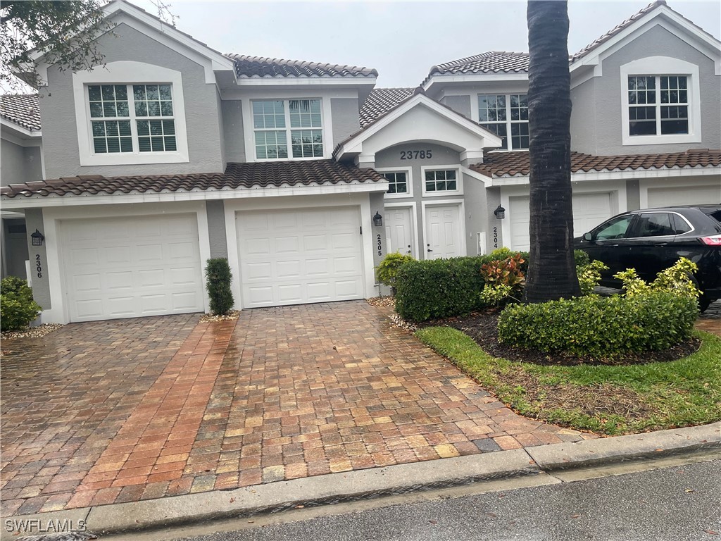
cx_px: 360
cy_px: 270
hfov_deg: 69.4
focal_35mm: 25
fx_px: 521
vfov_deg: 54.9
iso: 32
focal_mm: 5.1
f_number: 1.6
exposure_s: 1/428
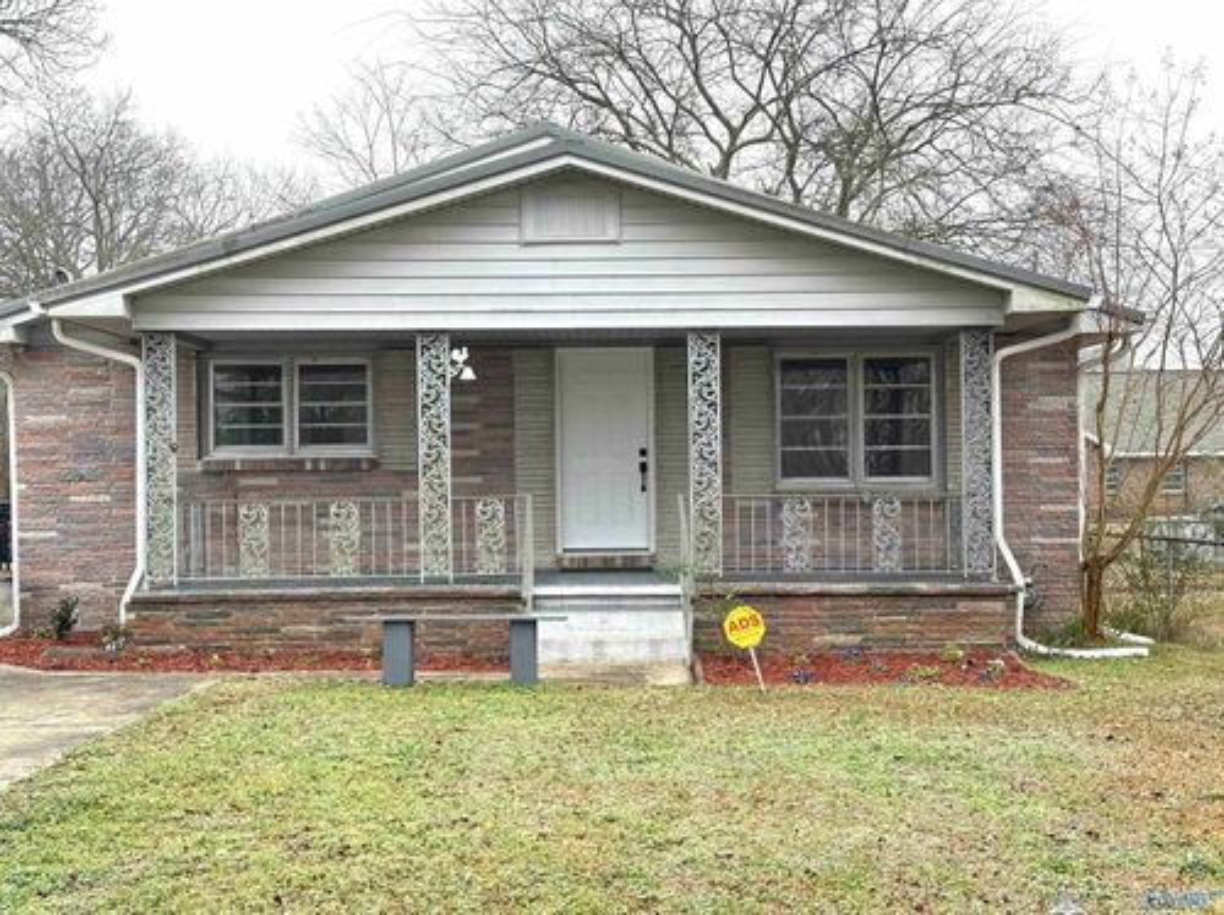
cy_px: 458
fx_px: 1696
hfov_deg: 39.7
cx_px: 612
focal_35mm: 48
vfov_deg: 30.2
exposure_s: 1/113
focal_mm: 6.86
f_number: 1.78
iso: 80
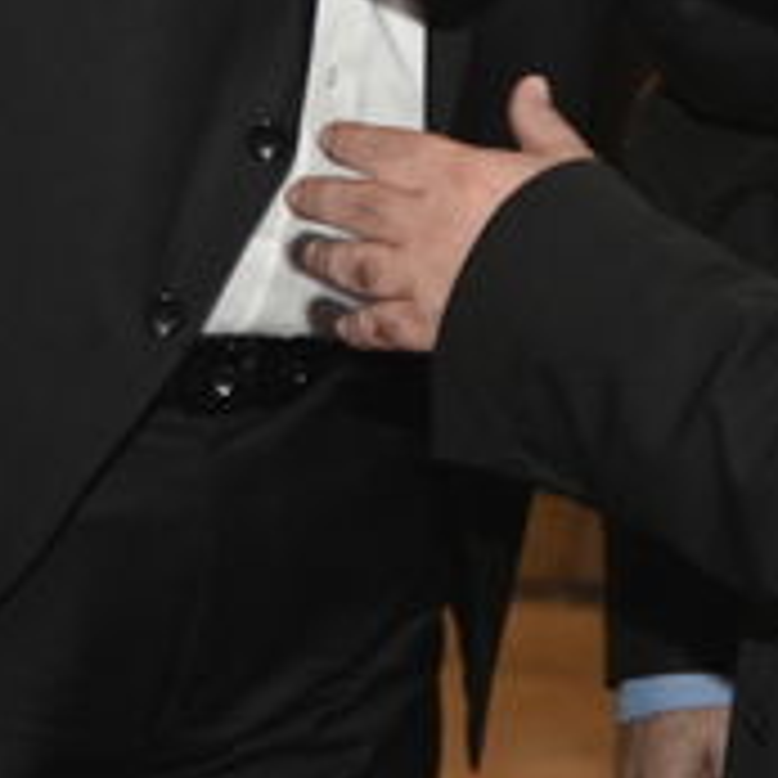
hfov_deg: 7.3
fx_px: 6128
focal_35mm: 241
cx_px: 504
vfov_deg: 7.3
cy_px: 396
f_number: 1.8
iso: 800
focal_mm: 35
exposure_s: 1/200
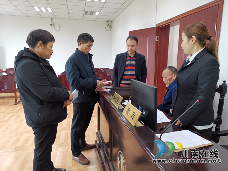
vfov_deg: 51.4
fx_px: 178
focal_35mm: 27
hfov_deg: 65.3
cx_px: 114
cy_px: 86
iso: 200
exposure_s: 1/50
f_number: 1.8
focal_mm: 4.75
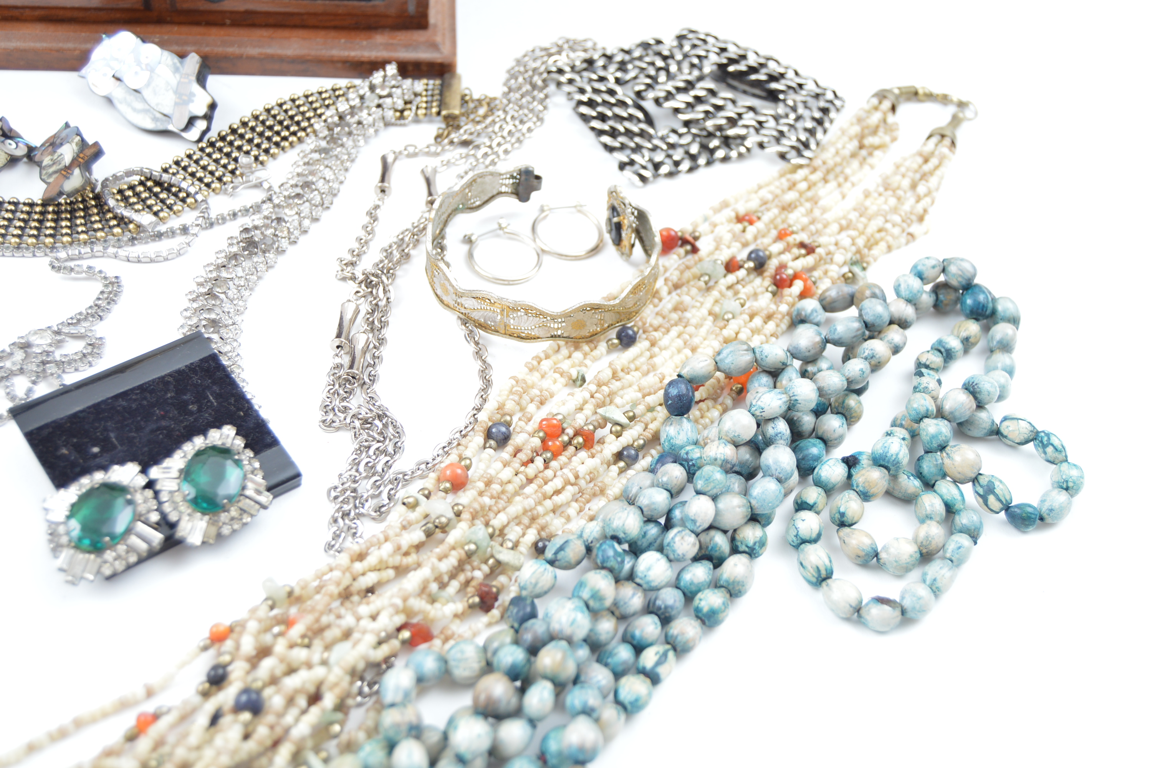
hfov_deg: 41.1
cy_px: 384
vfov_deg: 28.0
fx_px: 1539
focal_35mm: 48
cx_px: 578
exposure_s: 1/160
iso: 200
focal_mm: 32
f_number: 4.5
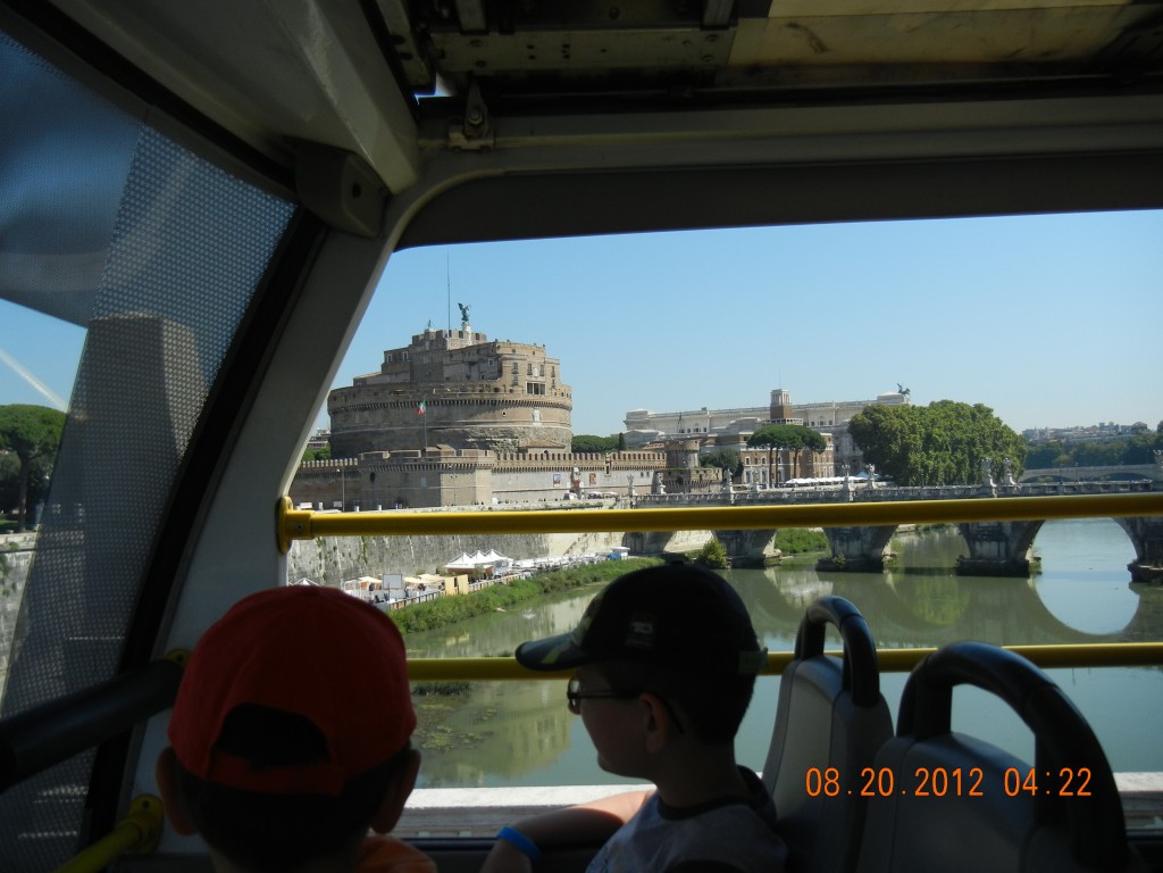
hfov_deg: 60.0
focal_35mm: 30
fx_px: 1008
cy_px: 436
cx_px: 582
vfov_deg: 46.8
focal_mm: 5.4
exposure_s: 1/385
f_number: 7
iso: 160
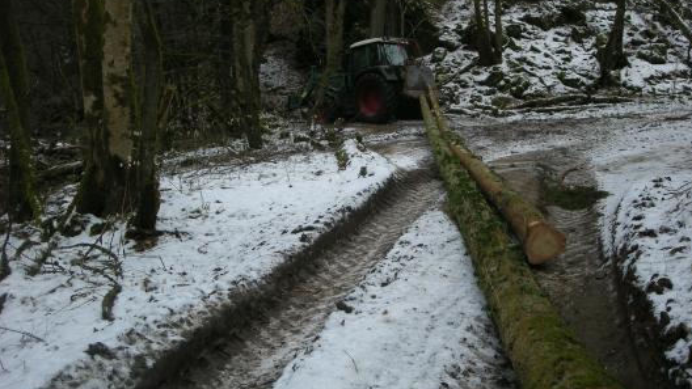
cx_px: 353
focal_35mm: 39
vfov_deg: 30.4
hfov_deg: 51.6
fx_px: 716
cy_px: 163
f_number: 2.8
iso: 76
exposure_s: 1/58.1
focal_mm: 5.7
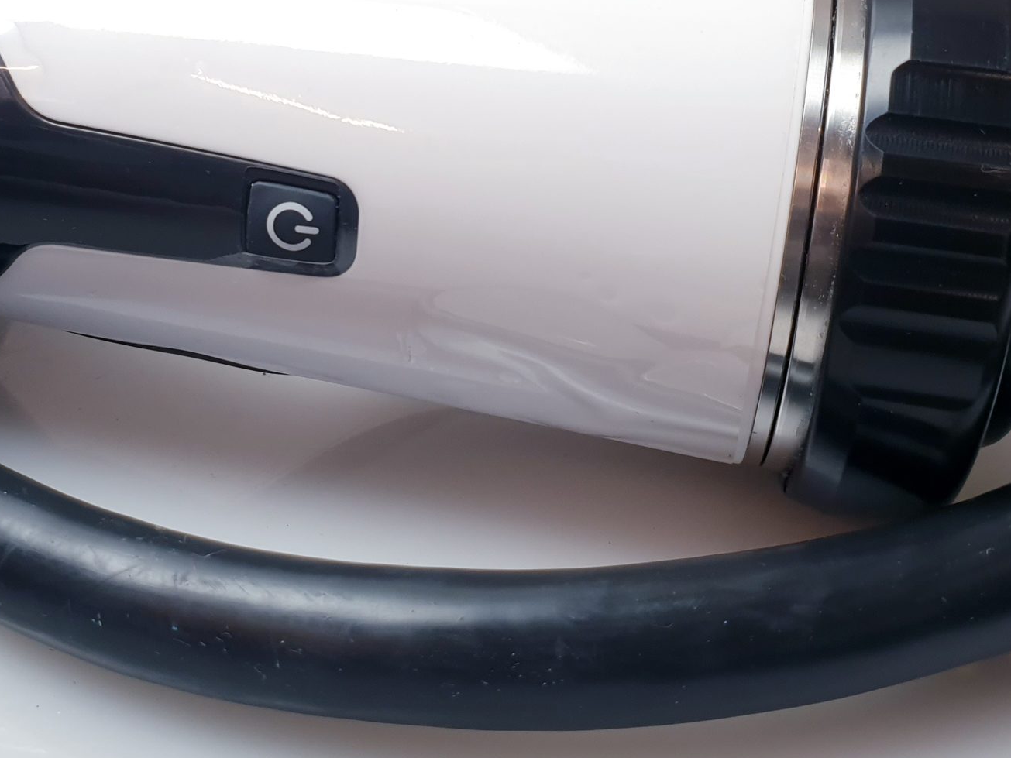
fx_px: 1490
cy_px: 196
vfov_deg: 28.2
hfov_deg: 37.2
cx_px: 352
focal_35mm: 51
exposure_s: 1/50
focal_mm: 4.3
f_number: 2.4
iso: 64
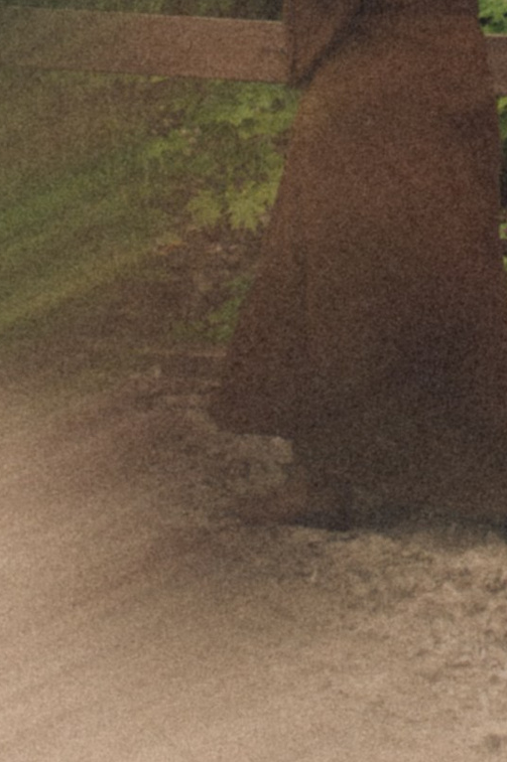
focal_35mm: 178
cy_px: -78
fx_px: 3769
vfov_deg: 11.4
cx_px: 267
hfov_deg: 7.7
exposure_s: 1/160
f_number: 3.2
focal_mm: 35
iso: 320
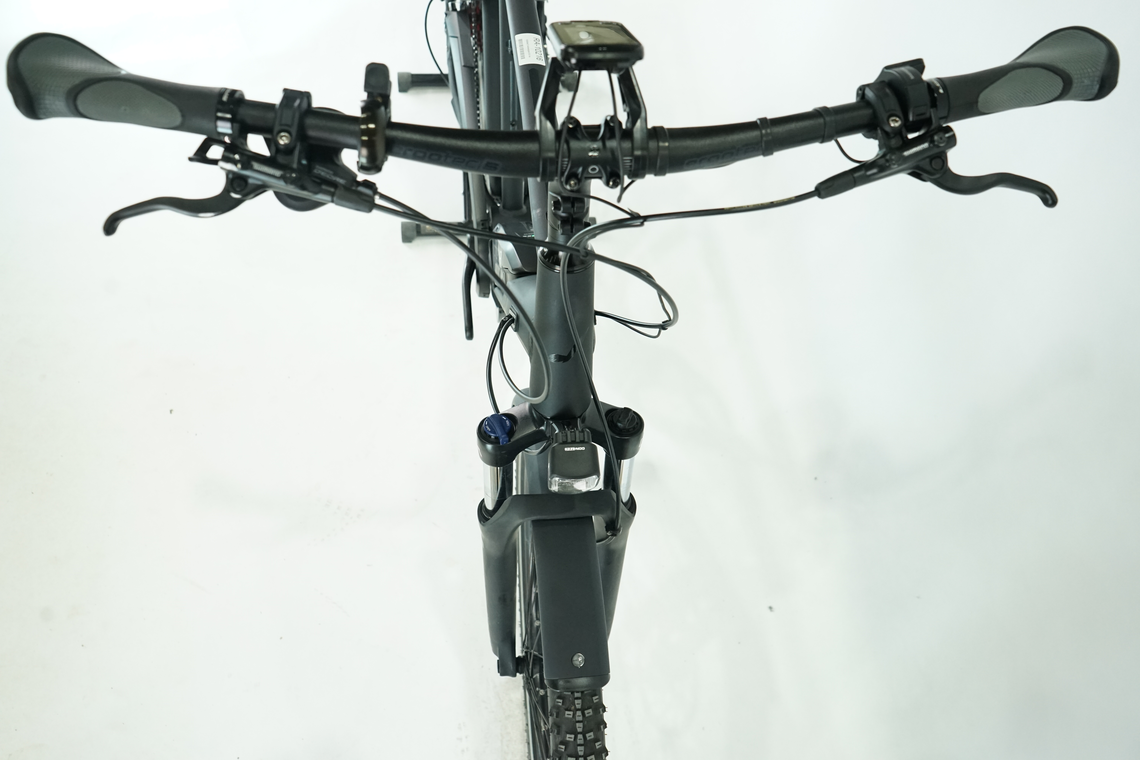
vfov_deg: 45.0
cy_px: 380
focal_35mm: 29
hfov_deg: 63.7
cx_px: 570
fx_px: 918
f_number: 5.6
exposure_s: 1/200
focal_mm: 29
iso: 2500
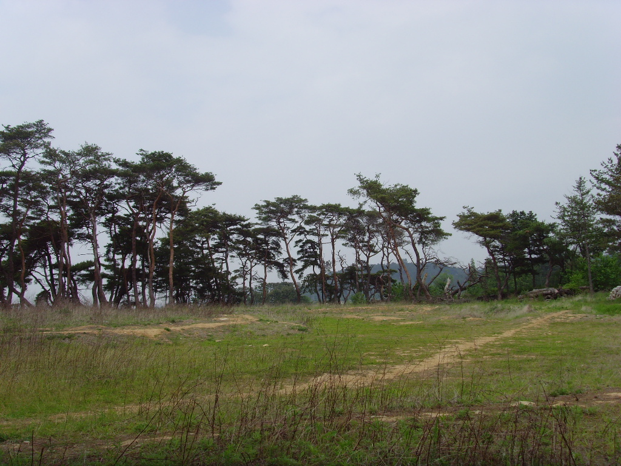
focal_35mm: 39
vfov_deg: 36.8
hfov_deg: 47.9
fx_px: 700
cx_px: 310
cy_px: 233
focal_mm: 6.6
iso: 80
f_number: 6.3
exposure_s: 1/350
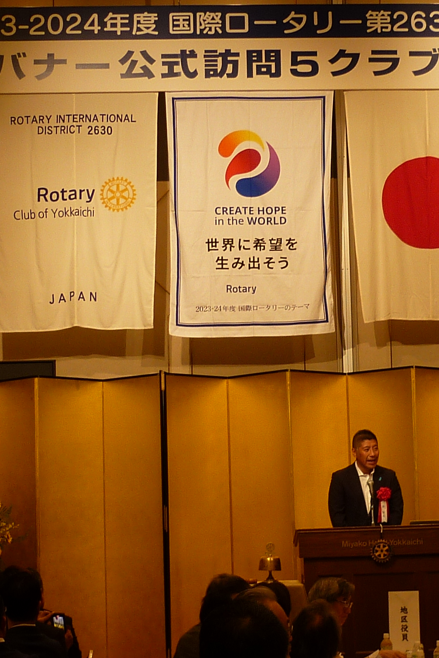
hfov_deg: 15.3
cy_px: 329
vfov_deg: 22.9
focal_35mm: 89
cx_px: 346
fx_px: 1628
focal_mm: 5.9
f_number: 2.9
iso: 80
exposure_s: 1/40
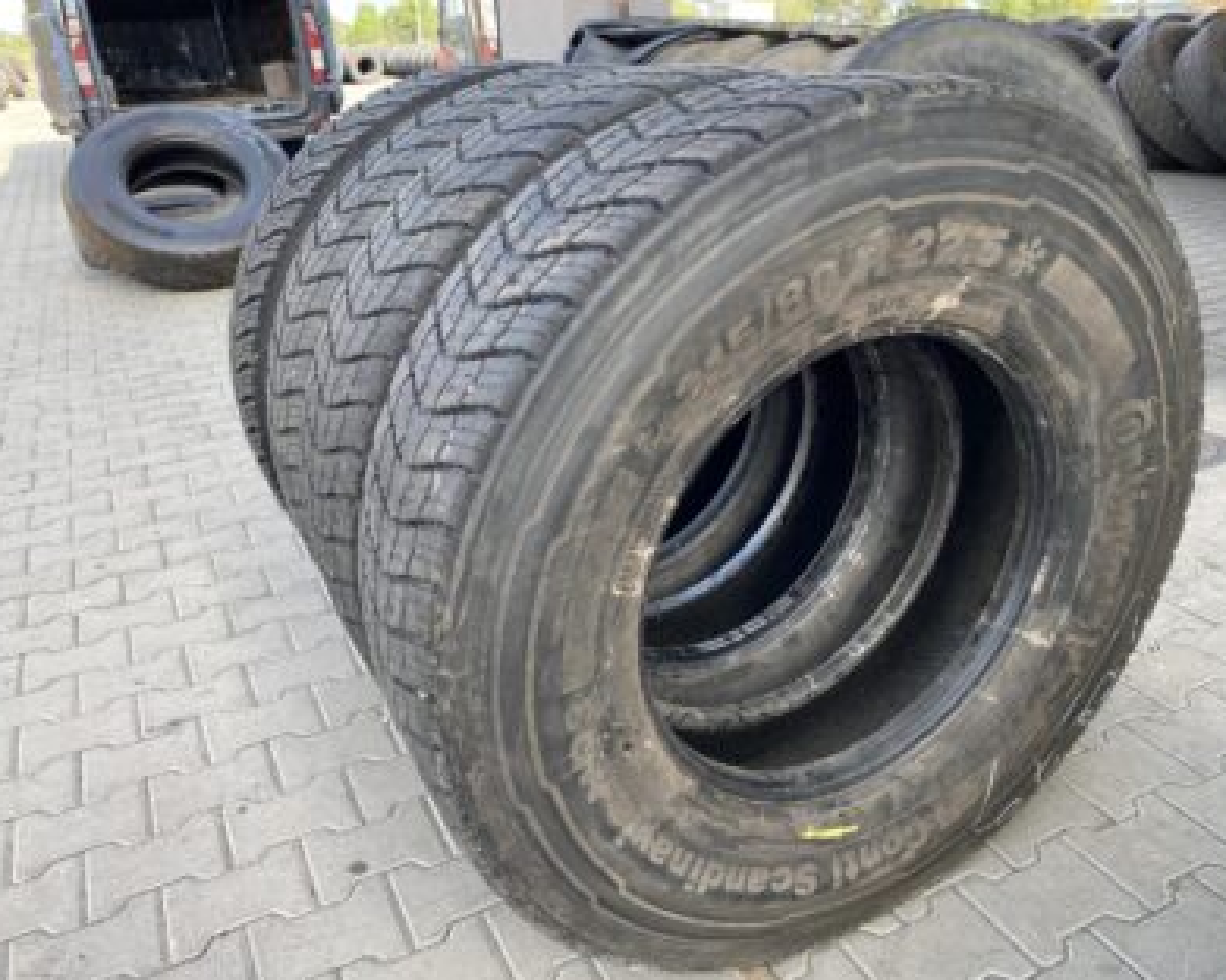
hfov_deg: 62.2
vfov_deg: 51.5
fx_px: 1016
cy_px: 504
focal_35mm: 28
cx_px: 635
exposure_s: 1/183
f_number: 1.8
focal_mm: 4.25
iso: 32
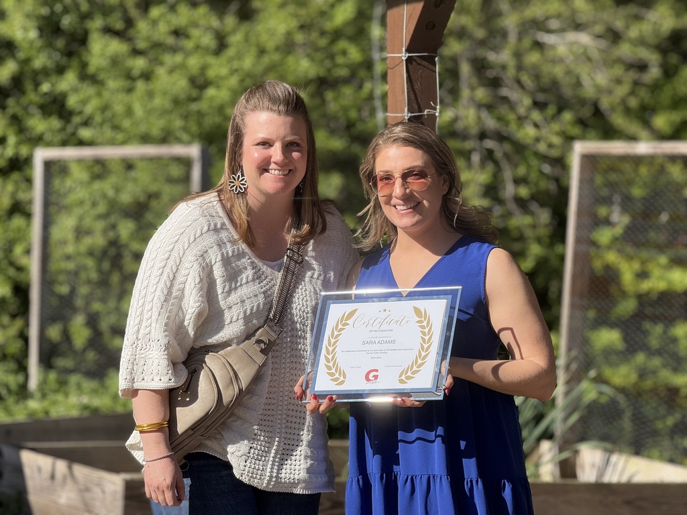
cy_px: 258
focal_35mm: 120
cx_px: 344
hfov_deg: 16.4
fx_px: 2382
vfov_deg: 12.3
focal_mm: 15.66
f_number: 2.8
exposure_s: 1/1096
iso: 50
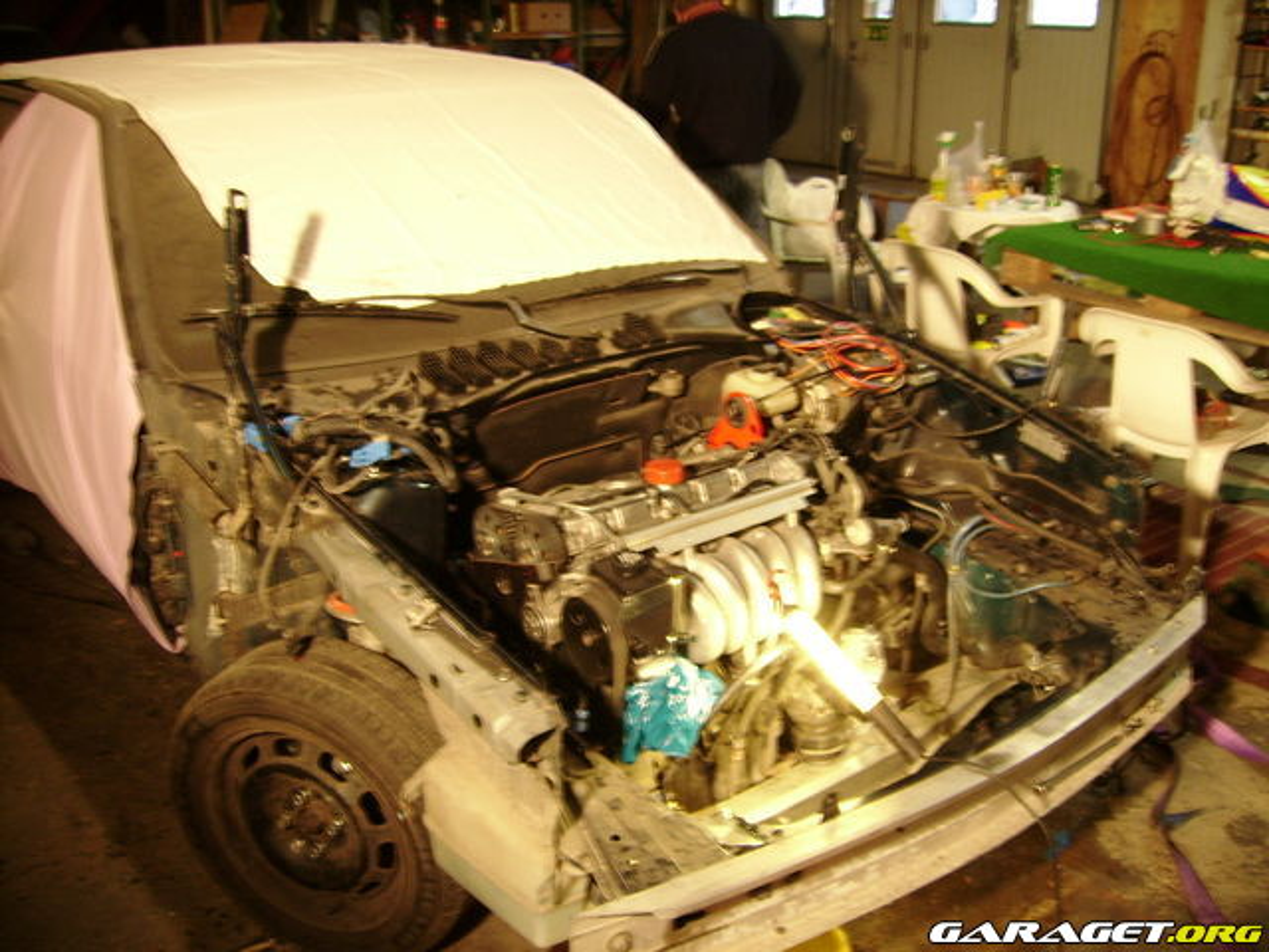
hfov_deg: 52.6
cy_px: 476
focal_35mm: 35
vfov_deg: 40.7
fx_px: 1283
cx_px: 634
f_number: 2.8
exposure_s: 1/4
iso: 100
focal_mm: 5.95
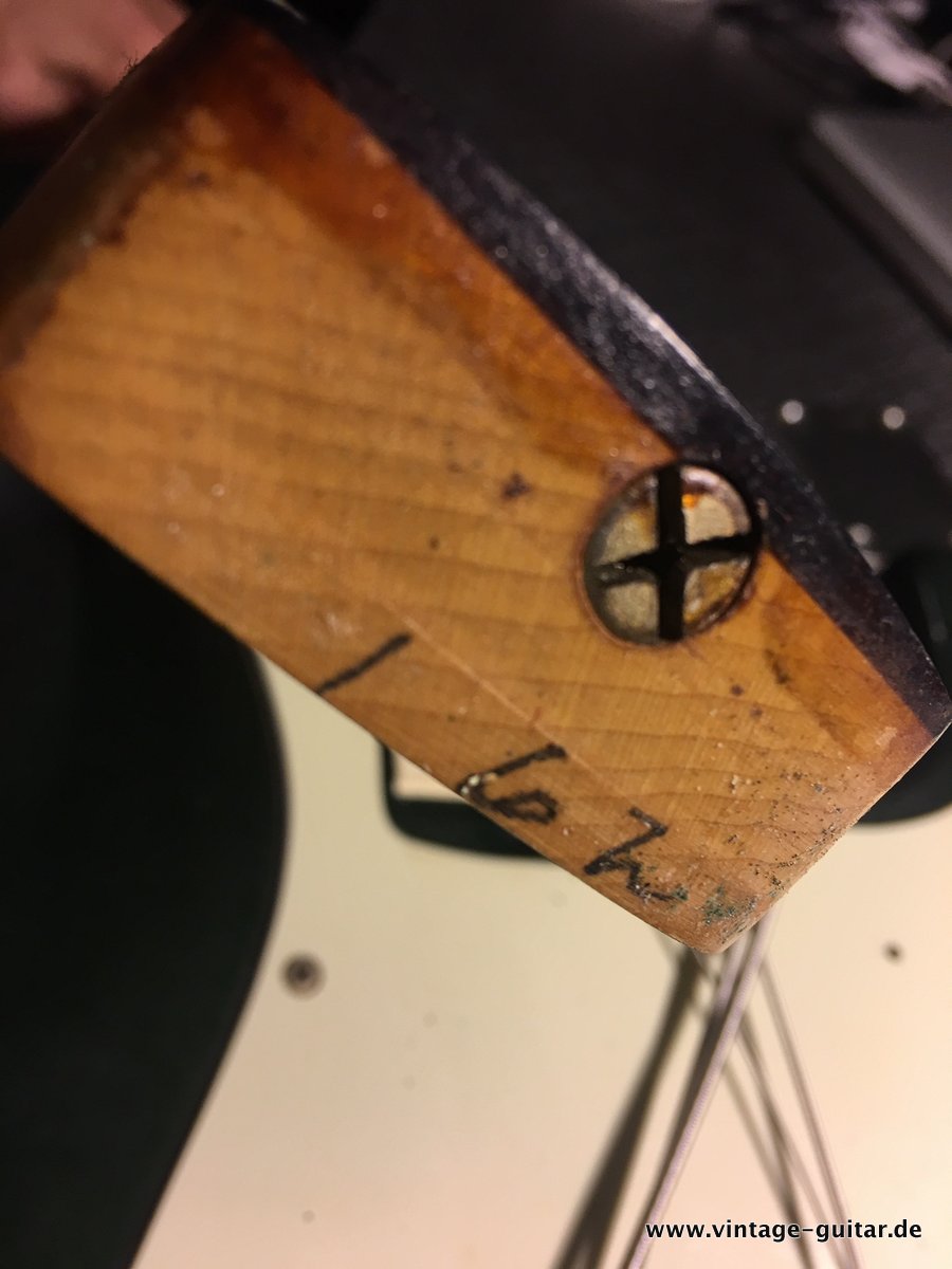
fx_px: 1063
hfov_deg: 48.2
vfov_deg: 61.7
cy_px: 634
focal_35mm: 29
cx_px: 476
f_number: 2.2
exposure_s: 1/17
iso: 32
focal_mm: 4.15
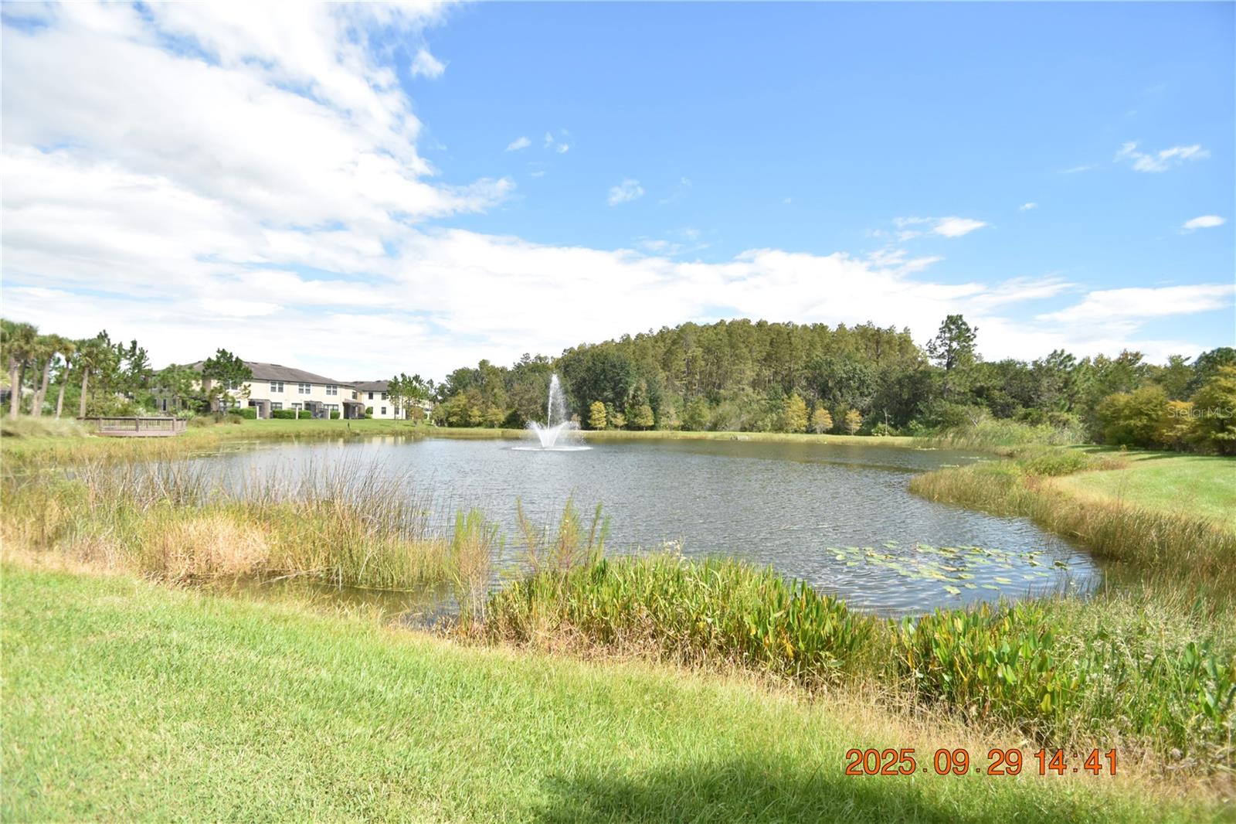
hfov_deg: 100.4
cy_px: 412
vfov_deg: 77.3
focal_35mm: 15
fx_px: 515
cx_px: 618
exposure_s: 1/4000
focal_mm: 10
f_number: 3.5
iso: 800
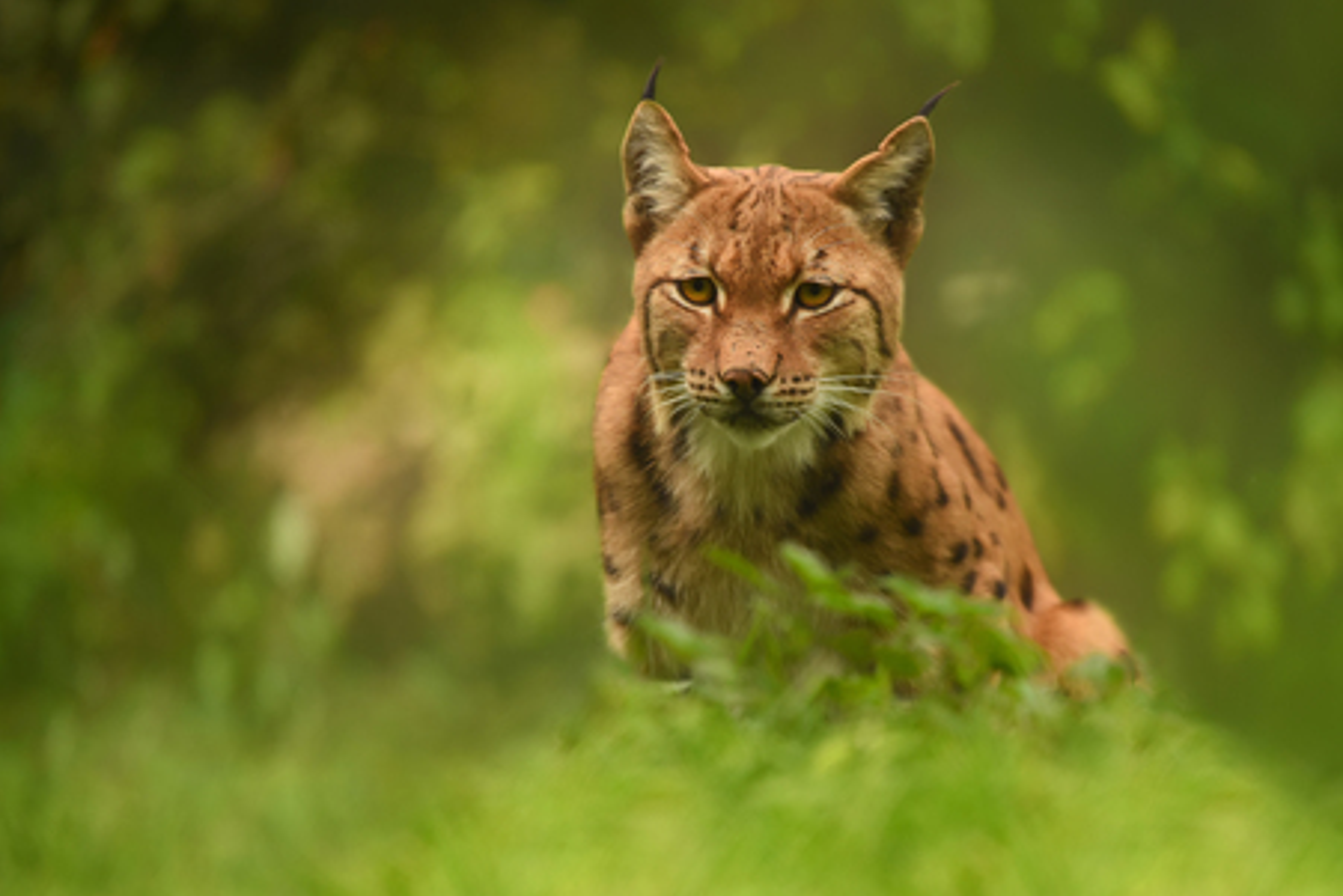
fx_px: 22837
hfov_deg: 3.4
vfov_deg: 2.2
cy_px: 448
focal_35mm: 612
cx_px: 661
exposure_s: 1/500
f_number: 6.3
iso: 800
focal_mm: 600
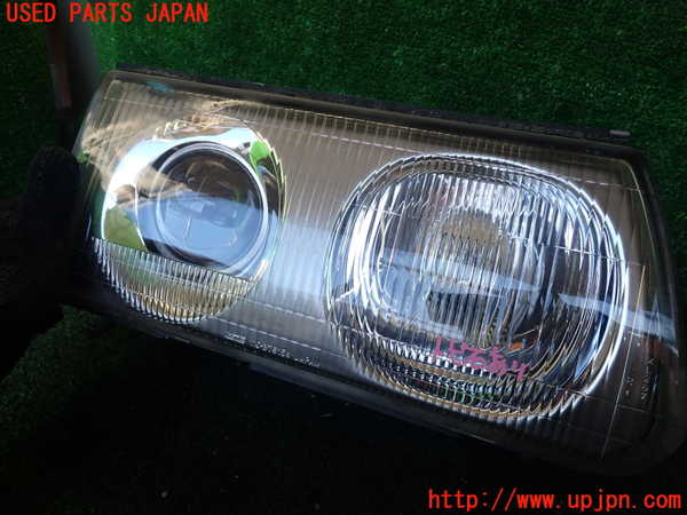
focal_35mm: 25
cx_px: 344
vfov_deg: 54.9
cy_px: 258
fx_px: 496
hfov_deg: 69.4
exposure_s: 1/160
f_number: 2.8
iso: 100
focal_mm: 4.5
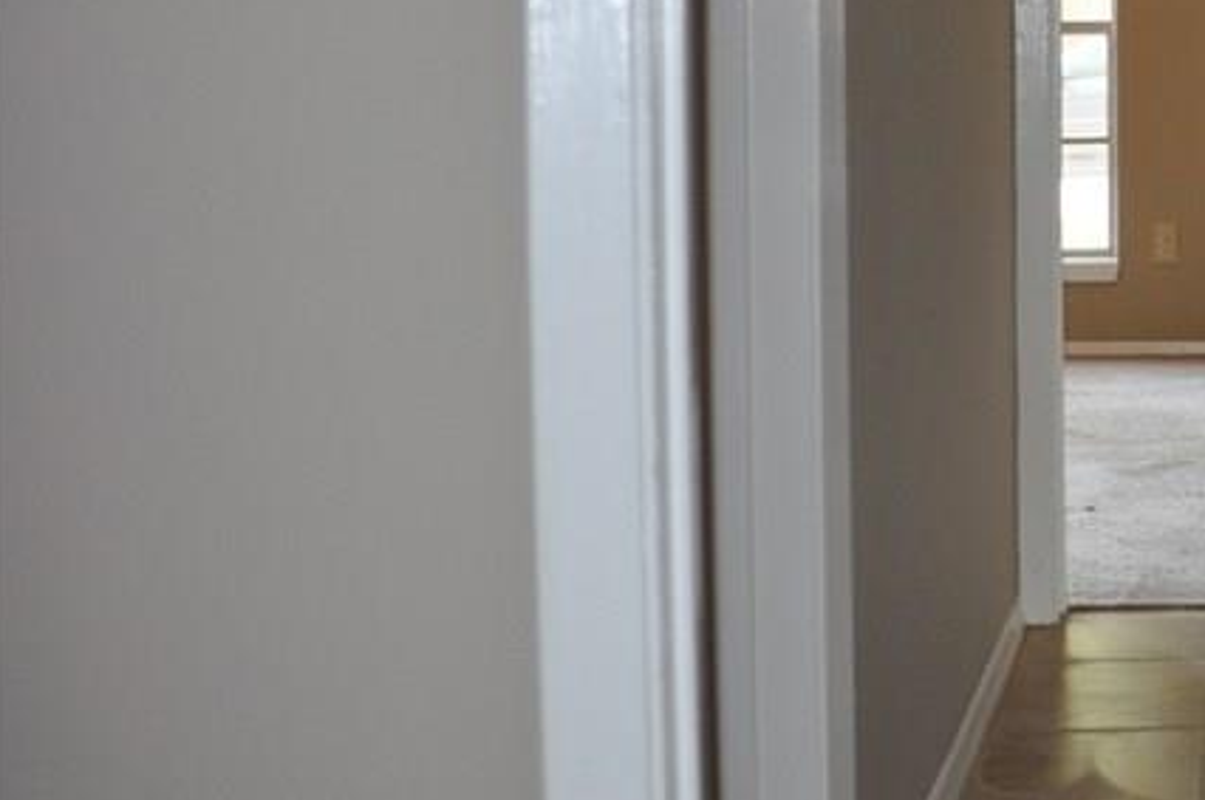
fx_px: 2307
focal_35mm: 69
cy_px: 102
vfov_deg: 19.4
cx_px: 1525
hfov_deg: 25.6
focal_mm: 18
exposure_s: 1/100
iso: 800
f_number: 3.5
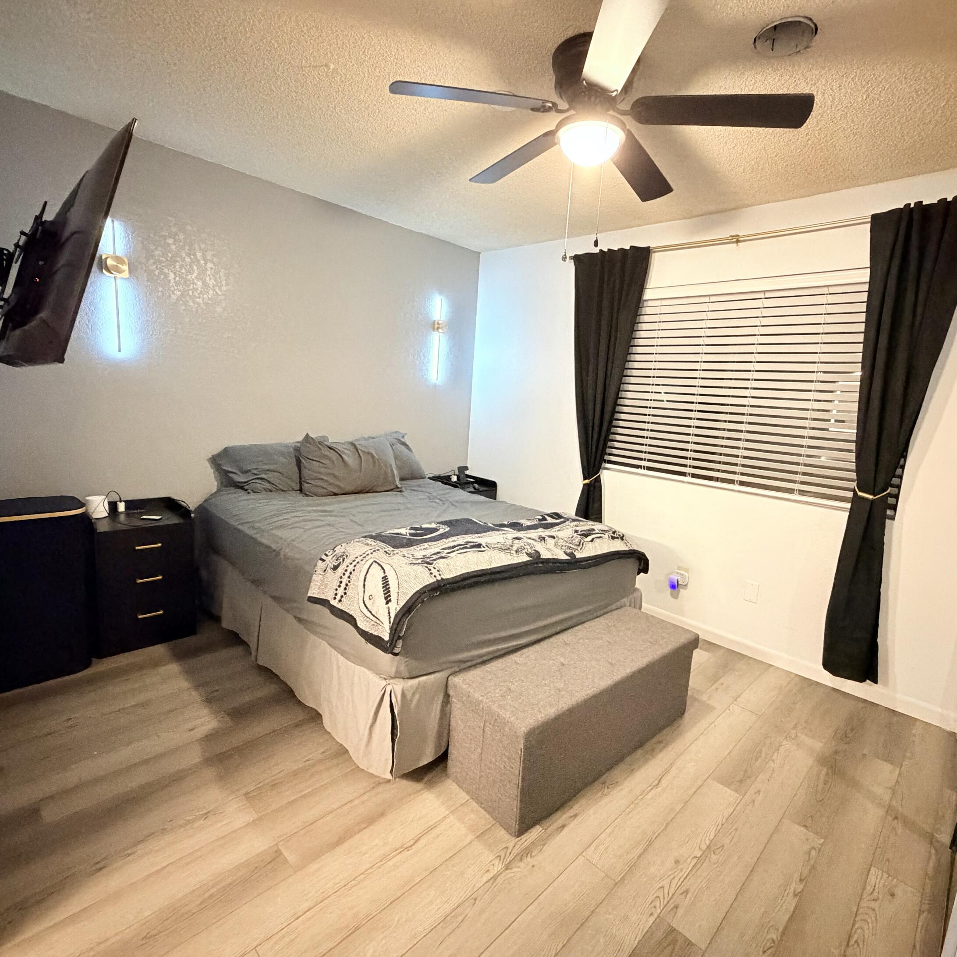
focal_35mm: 17
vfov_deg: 84.0
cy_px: 478
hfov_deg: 83.9
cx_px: 510
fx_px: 532
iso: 1000
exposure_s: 1/40
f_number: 2.2
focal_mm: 2.22
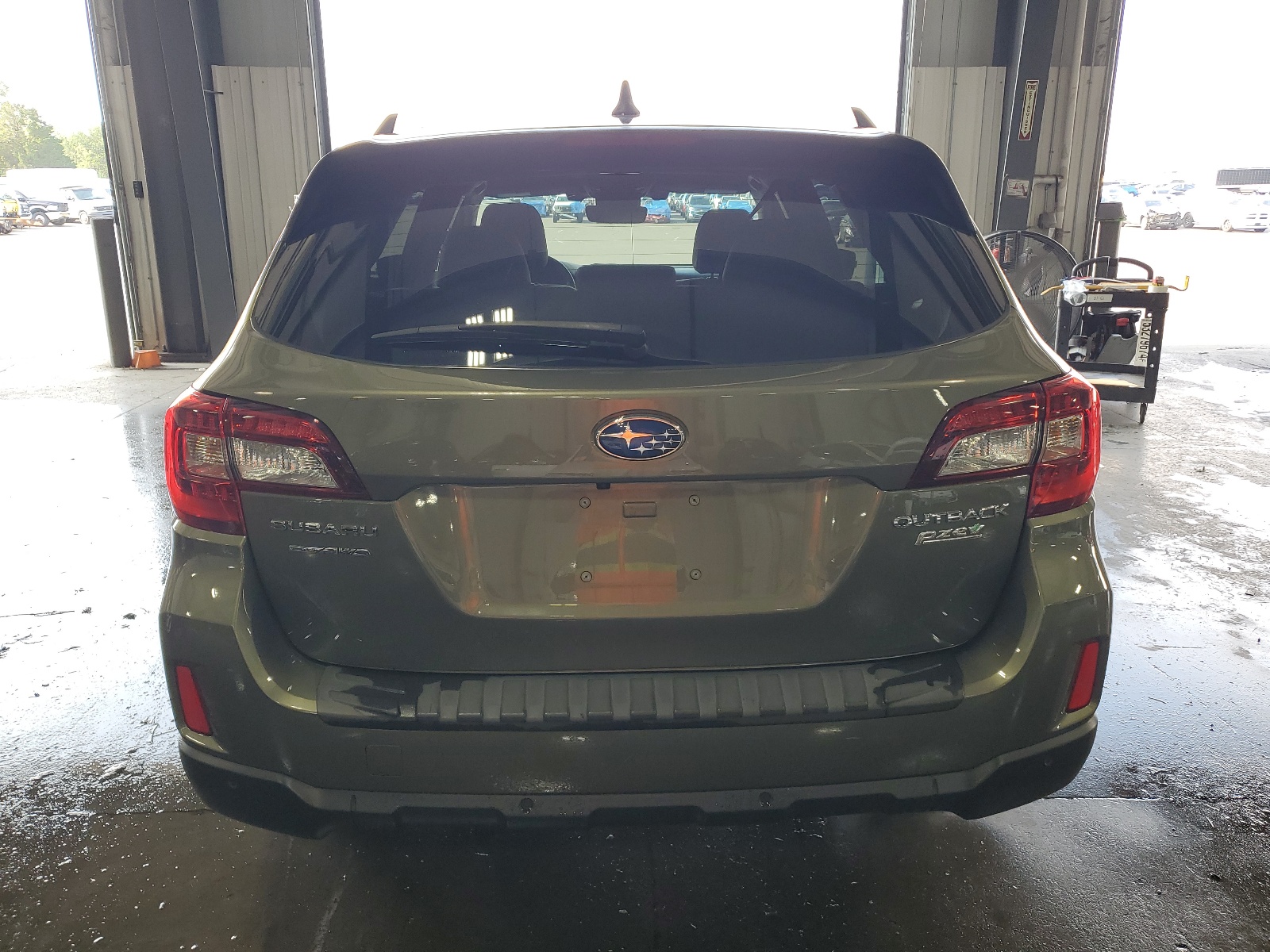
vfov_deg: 53.1
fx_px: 954
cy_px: 476
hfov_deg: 67.3
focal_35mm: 26
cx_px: 635
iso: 50
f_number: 1.5
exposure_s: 1/125
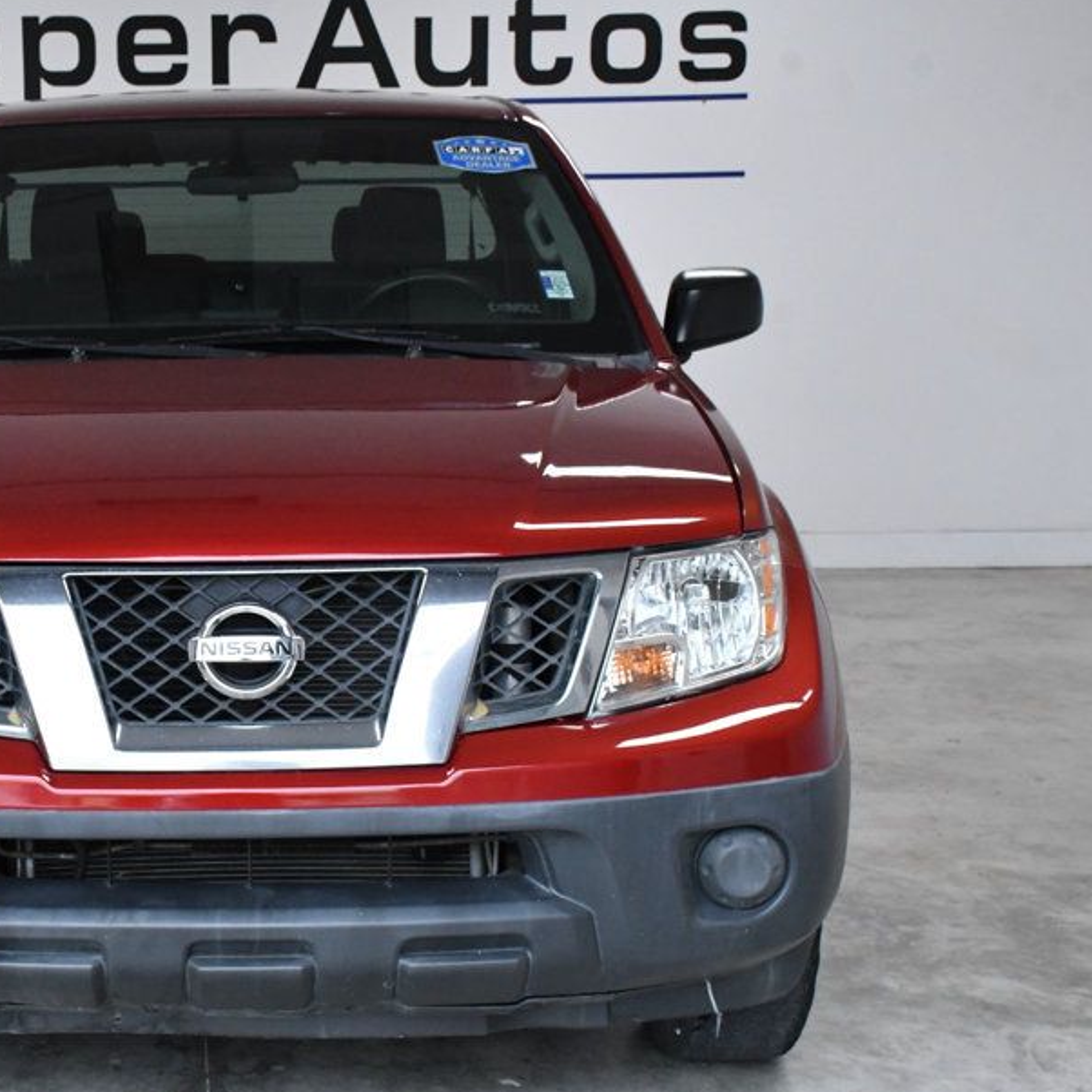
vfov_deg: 26.5
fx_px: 2320
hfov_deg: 26.1
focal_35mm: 65
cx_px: 238
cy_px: 577
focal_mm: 30
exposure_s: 1/400
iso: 2500
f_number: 10
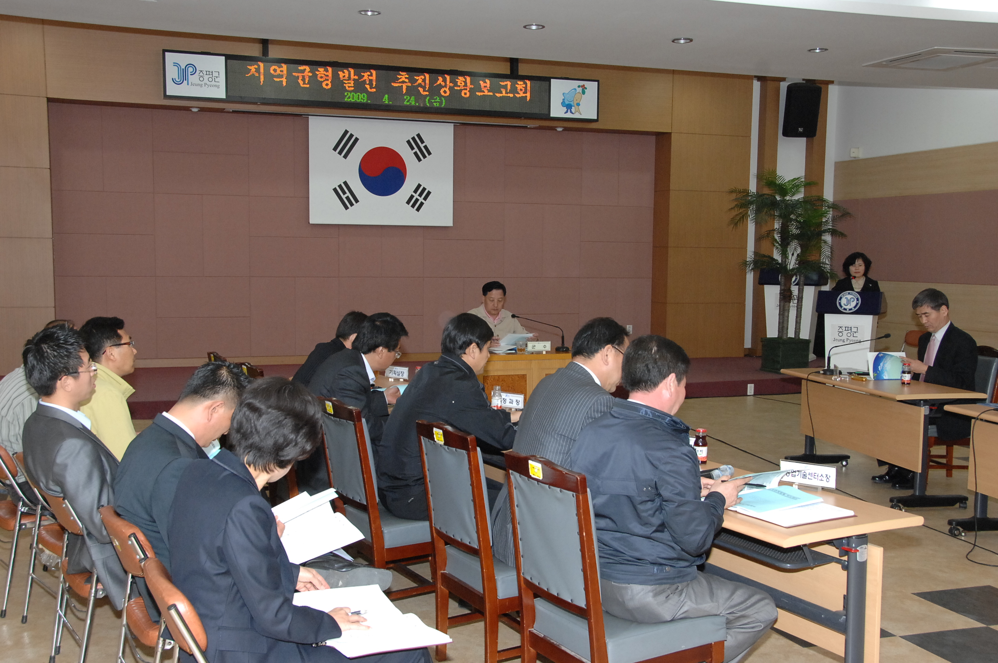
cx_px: 499
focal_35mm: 39
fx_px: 1080
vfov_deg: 34.1
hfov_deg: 49.6
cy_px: 332
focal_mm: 26
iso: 800
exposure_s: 1/60
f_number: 6.7
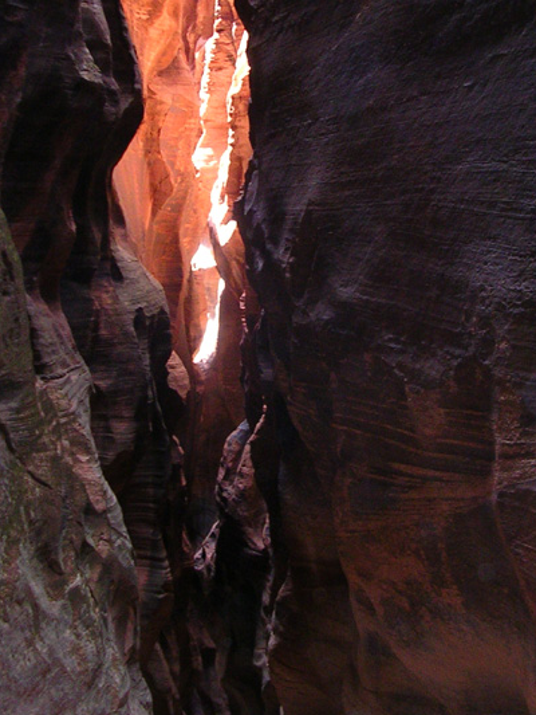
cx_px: 280
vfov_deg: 33.7
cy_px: 290
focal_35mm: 57
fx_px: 1176
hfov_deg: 25.7
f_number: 2.8
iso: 98
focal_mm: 5.8
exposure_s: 1/60.1
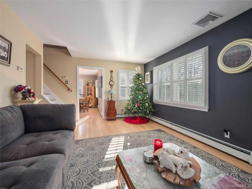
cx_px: 126
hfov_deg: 102.1
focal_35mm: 14
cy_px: 94
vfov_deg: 85.7
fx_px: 102
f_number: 3.2
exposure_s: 1/60
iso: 800
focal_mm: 7
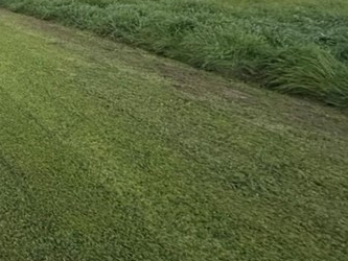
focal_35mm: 43
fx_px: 432
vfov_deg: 30.8
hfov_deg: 30.8
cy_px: -8
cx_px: -136
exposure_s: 1/121
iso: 250
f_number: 2.2
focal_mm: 2.22
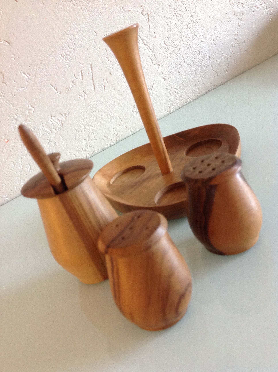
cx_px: 139
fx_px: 376
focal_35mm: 35
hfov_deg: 40.6
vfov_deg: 52.7
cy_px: 186
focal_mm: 4.28
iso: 125
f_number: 2.4
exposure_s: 1/15
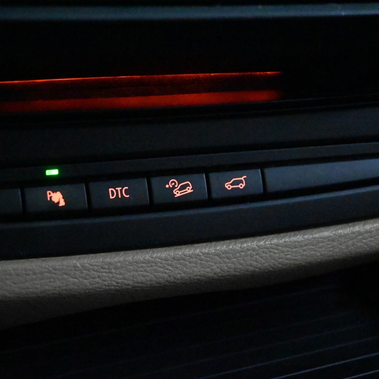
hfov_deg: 23.6
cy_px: 190
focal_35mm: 73
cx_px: 154
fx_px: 904
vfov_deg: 23.7
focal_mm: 38
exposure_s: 1/60
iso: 32000
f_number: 5.6
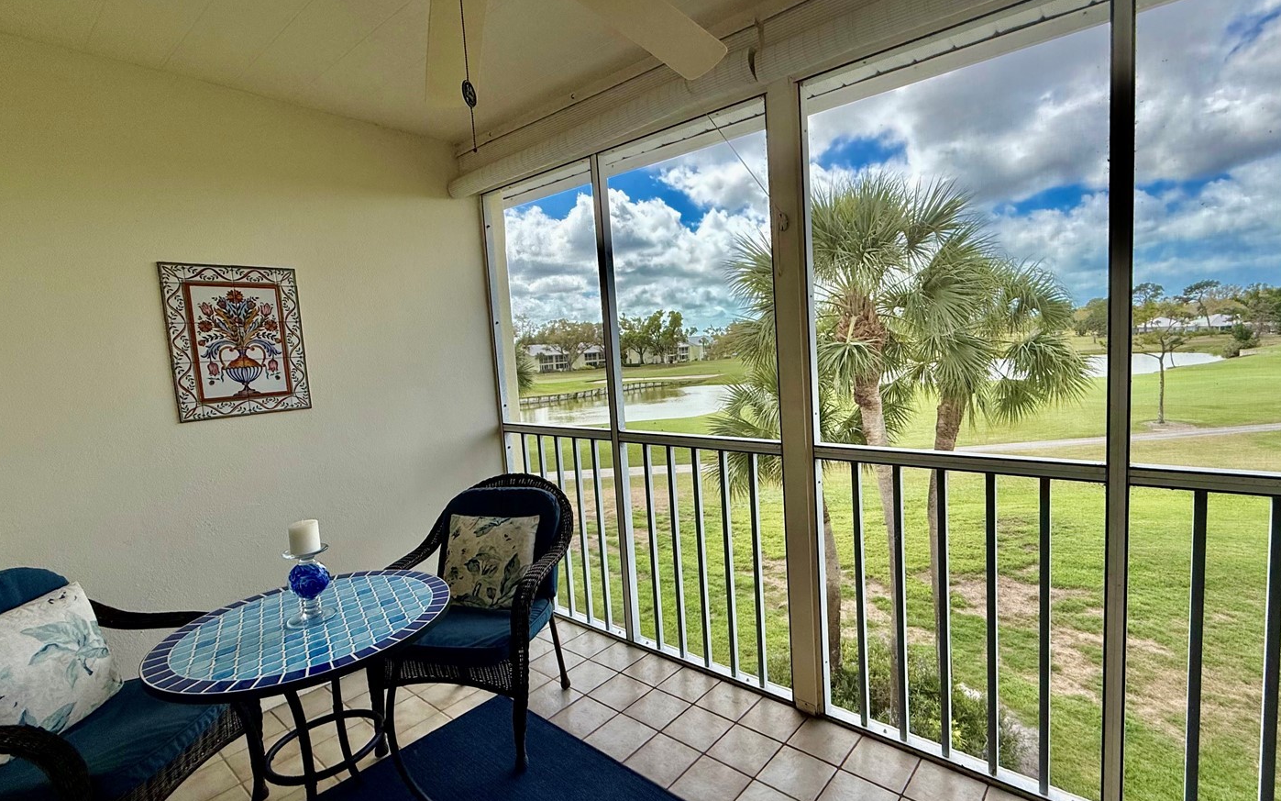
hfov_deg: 94.2
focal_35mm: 17
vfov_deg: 68.0
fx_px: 593
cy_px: 401
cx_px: 685
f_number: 2.2
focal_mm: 2.22
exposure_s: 1/726
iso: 64
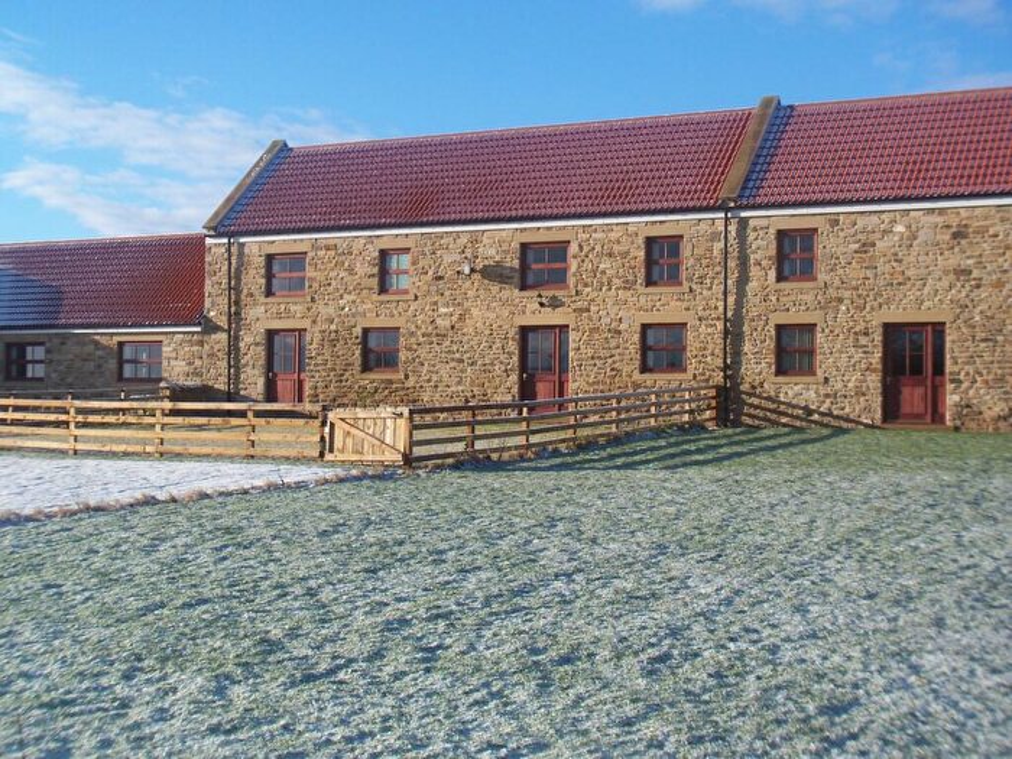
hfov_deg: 38.9
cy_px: 380
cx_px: 506
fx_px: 1433
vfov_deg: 29.7
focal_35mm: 49
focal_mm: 8
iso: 64
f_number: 4
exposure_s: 1/500
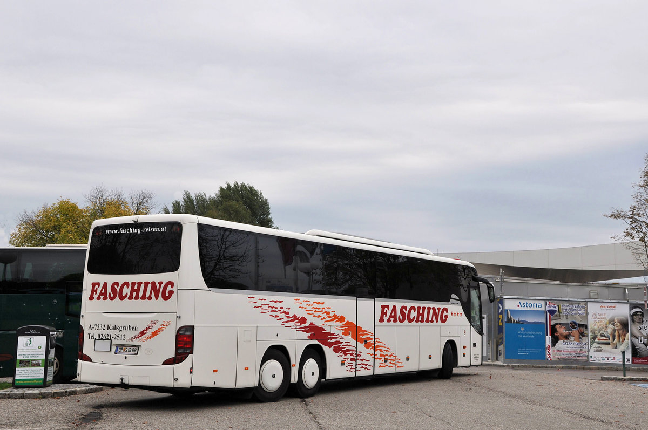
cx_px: 324
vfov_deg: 28.0
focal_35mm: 48
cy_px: 215
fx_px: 863
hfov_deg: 41.2
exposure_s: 1/320
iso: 200
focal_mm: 32
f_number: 9
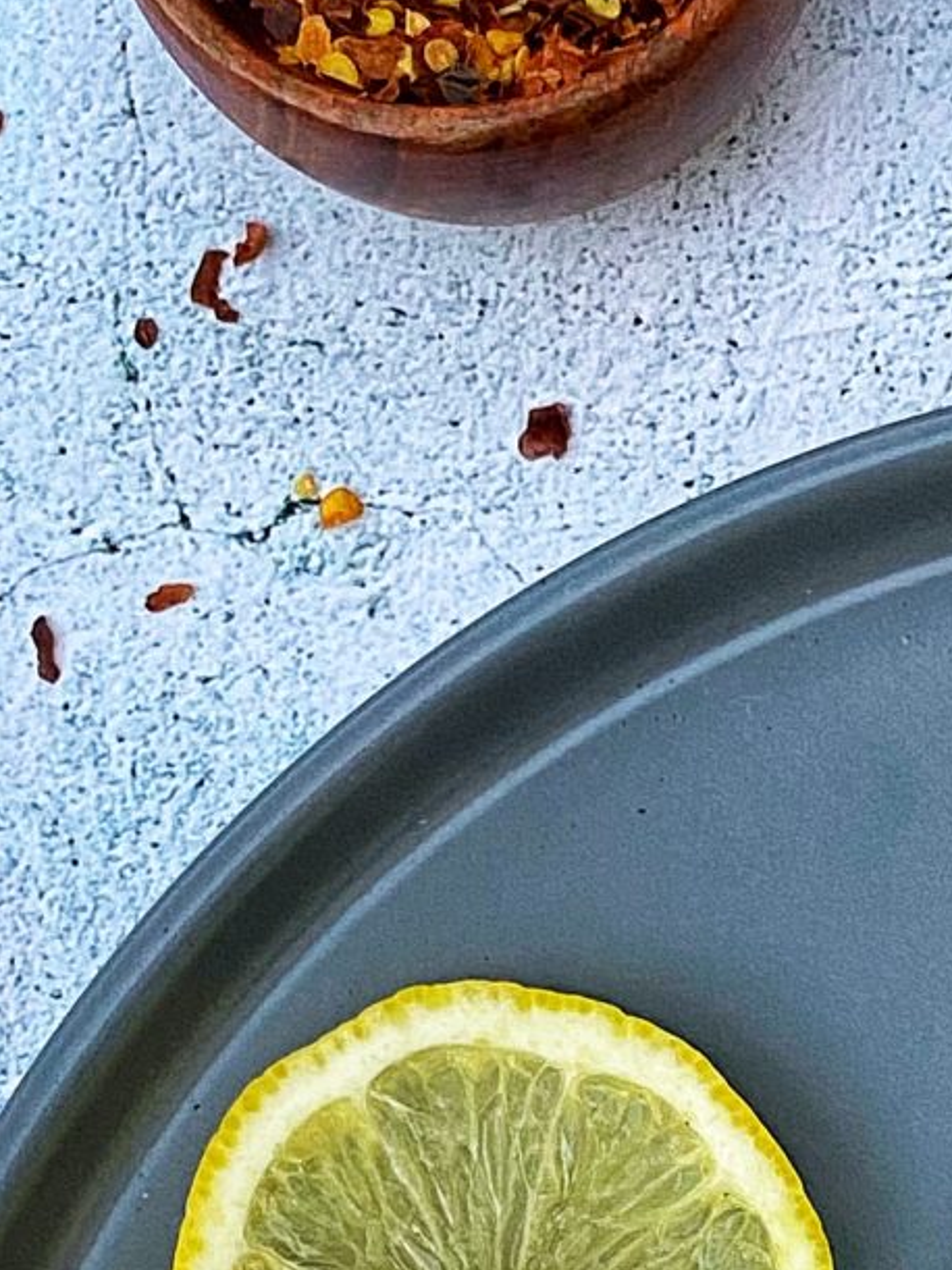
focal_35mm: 109
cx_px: 1195
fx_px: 3998
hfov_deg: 13.2
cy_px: 1842
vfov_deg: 16.6
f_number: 1.8
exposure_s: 1/60
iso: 200
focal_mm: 4.25
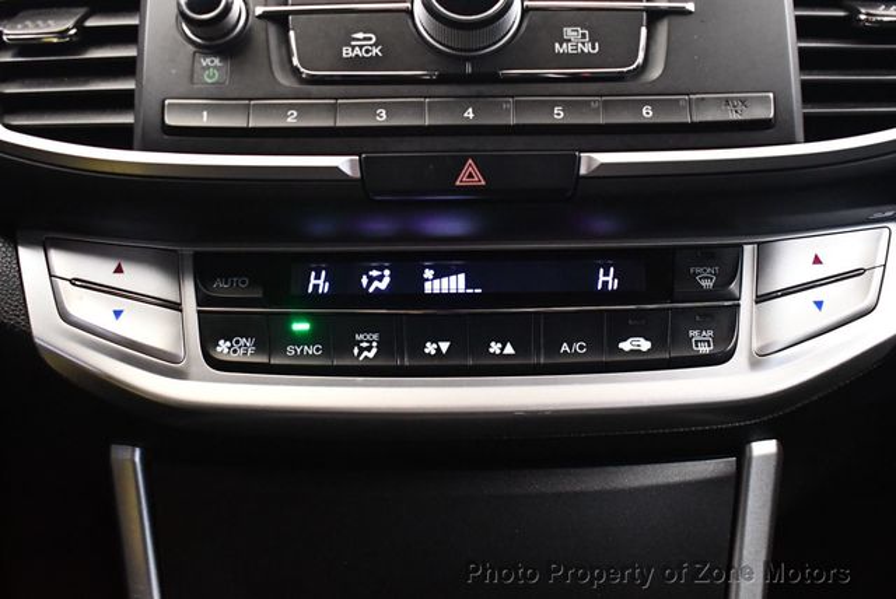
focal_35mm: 36
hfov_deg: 53.1
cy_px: 300
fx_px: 897
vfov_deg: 36.9
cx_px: 448
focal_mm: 18
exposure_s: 1/60
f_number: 3.5
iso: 4500
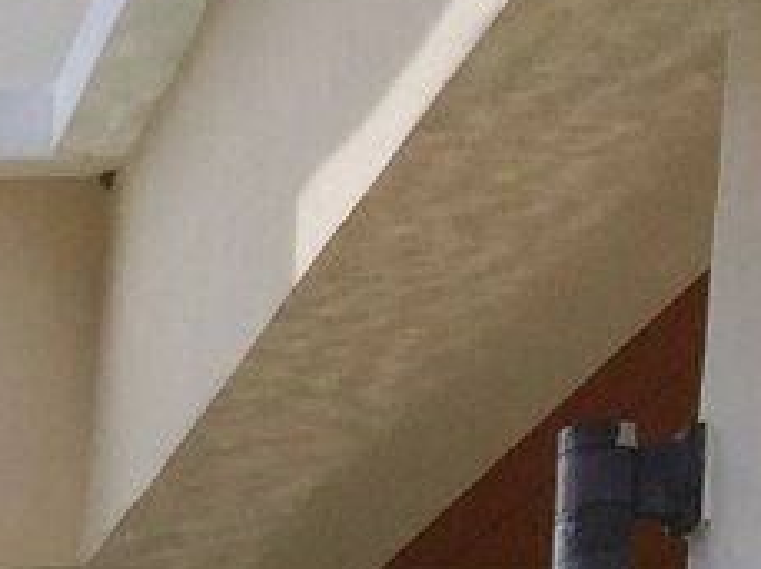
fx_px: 4609
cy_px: 1893
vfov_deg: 6.3
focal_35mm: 210
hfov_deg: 8.3
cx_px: -1306
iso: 32
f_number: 2.2
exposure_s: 1/1140
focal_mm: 4.12
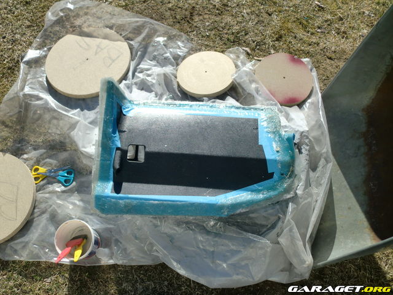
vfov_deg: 40.7
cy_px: 148
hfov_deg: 52.6
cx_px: 196
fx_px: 397
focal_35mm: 35
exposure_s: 1/160
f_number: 7.8
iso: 64
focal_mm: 6.3
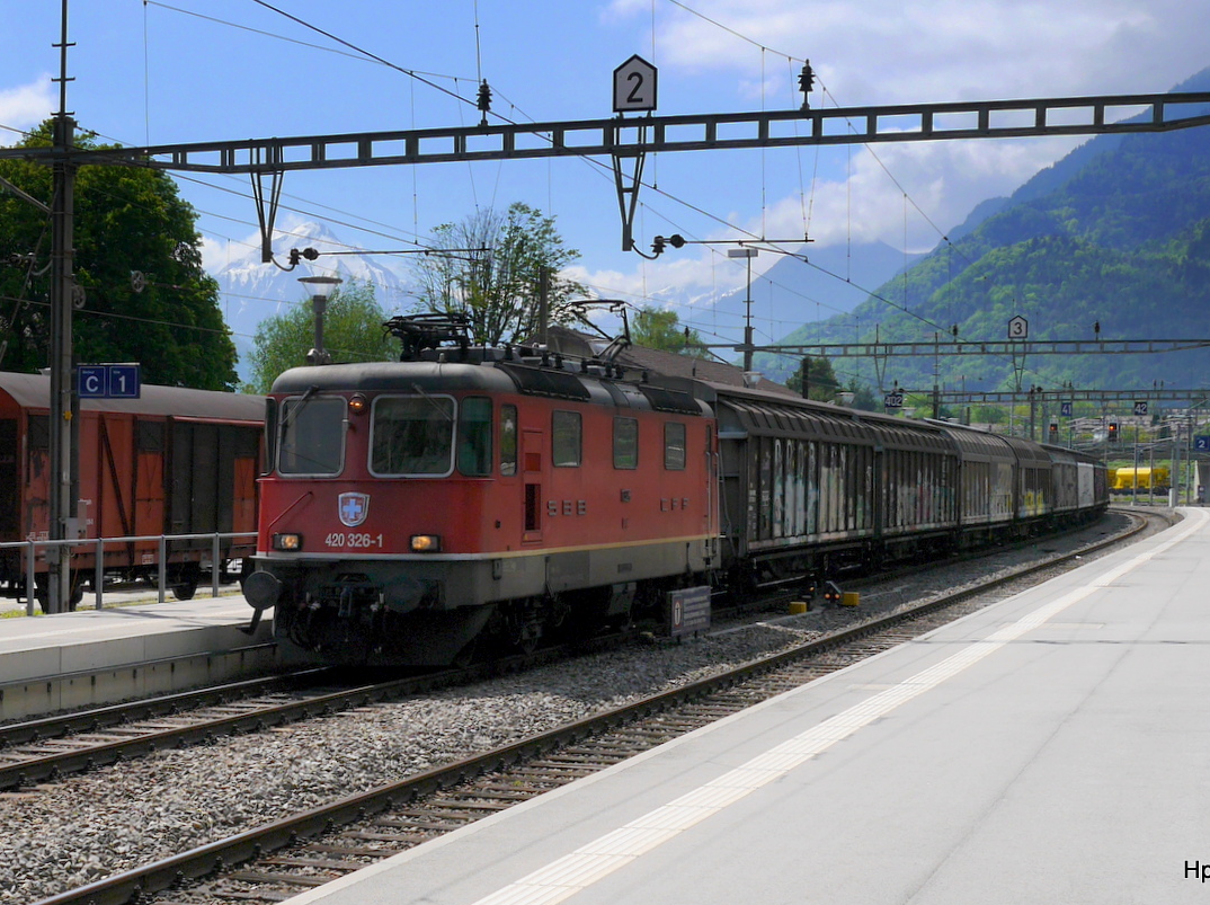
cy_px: 406
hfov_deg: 49.0
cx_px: 585
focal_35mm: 38
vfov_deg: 37.6
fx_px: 1327
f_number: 9
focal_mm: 17
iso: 160
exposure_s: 1/500
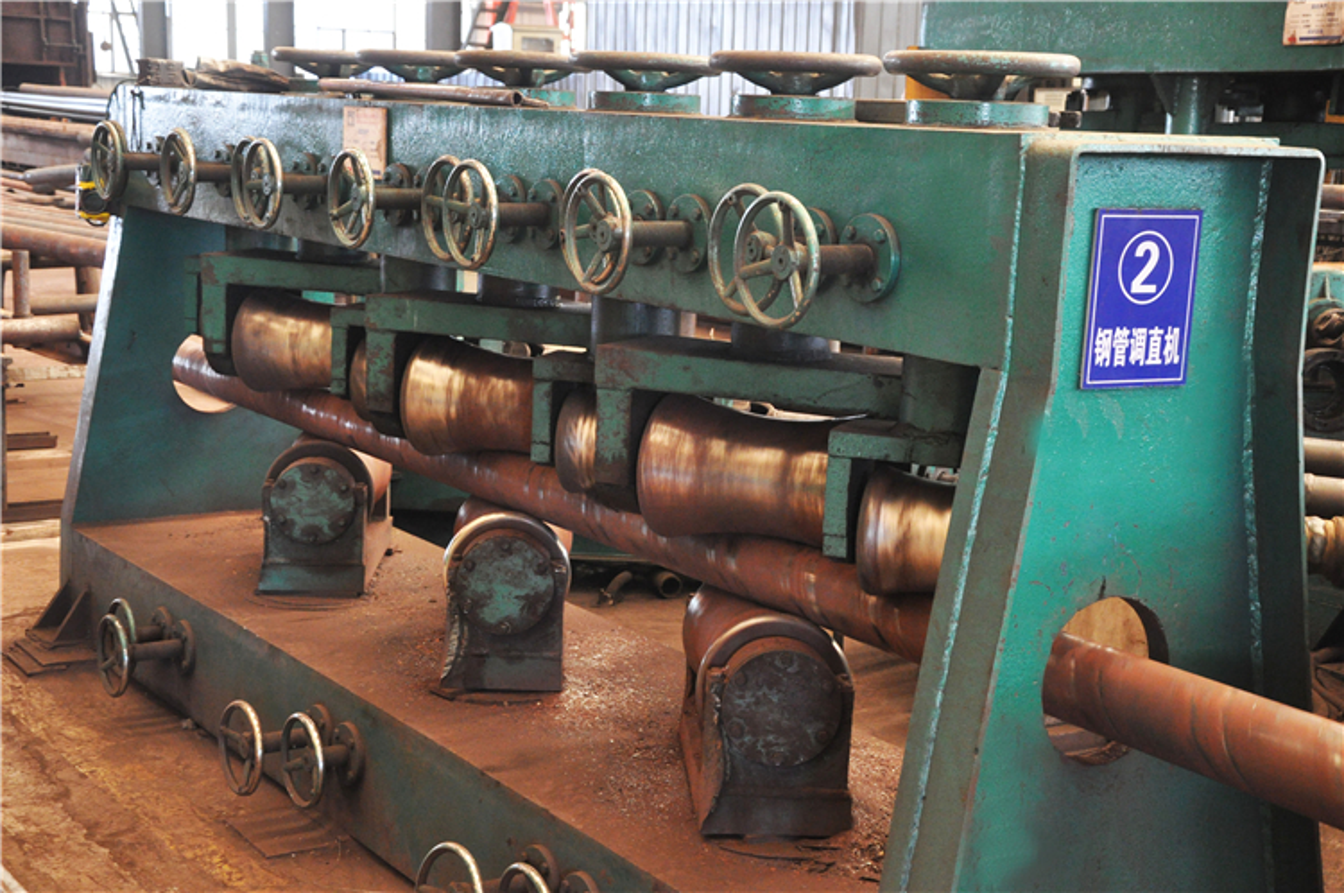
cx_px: 672
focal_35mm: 57
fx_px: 2125
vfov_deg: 23.7
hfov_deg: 35.1
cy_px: 446
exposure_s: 1/25
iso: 1600
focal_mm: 38
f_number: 5.6
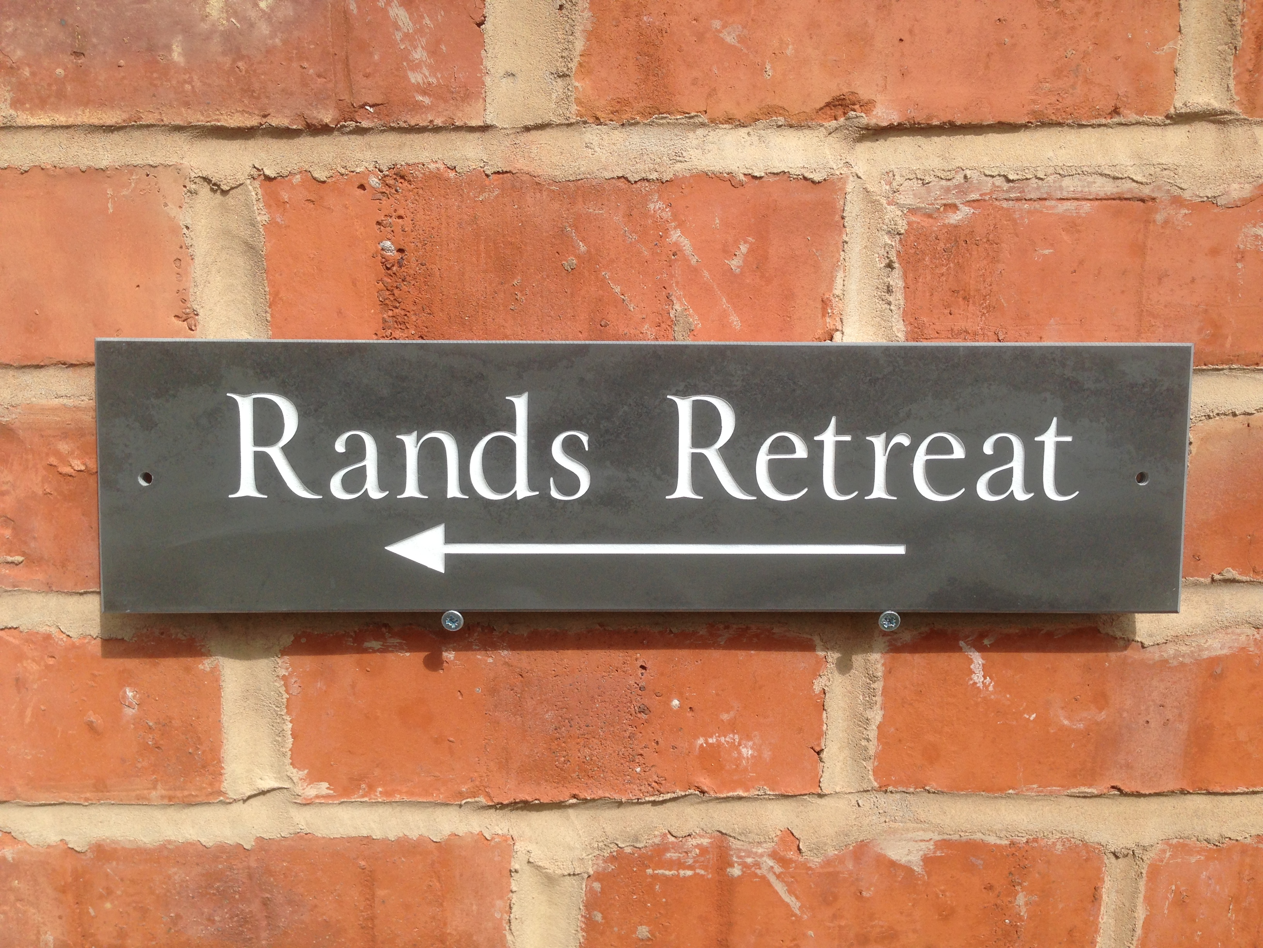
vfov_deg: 42.9
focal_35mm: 33
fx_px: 1204
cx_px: 632
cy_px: 474
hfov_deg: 55.4
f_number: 2.4
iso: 50
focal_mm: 4.12
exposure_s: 1/1550
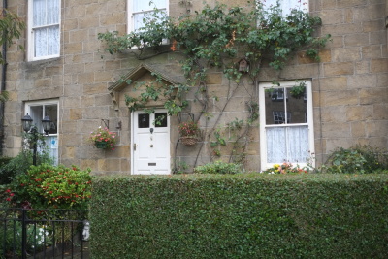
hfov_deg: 54.4
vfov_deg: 37.9
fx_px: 377
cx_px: 194
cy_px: 130
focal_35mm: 35
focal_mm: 23
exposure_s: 1/150
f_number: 2.2
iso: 200
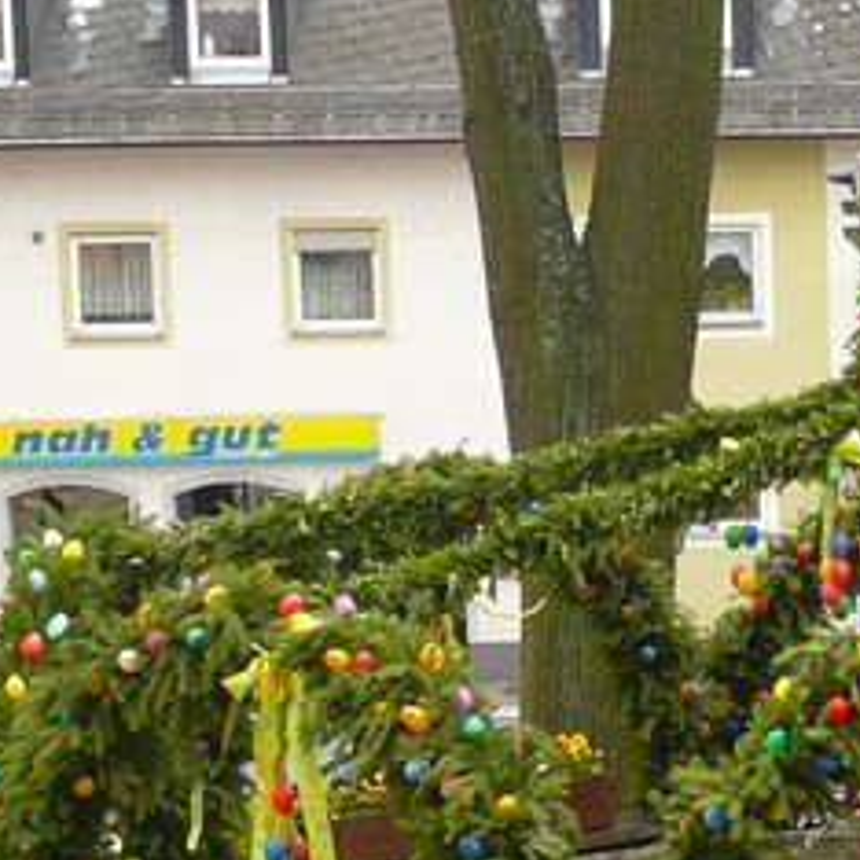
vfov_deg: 11.2
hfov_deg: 10.9
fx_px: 4385
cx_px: 1176
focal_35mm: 156
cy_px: 676
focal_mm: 11.6
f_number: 3.2
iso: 100
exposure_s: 1/30
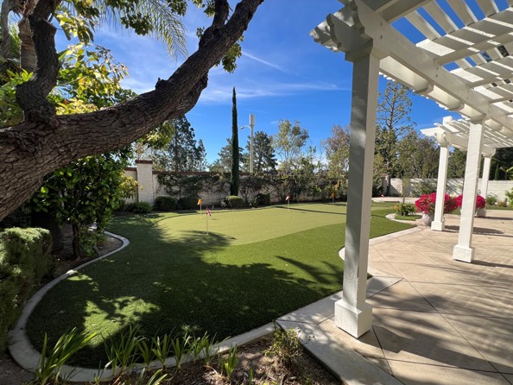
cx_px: 263
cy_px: 205
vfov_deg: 85.6
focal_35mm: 14
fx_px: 208
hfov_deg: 102.0
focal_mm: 1.57
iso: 32
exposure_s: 1/809
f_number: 1.8
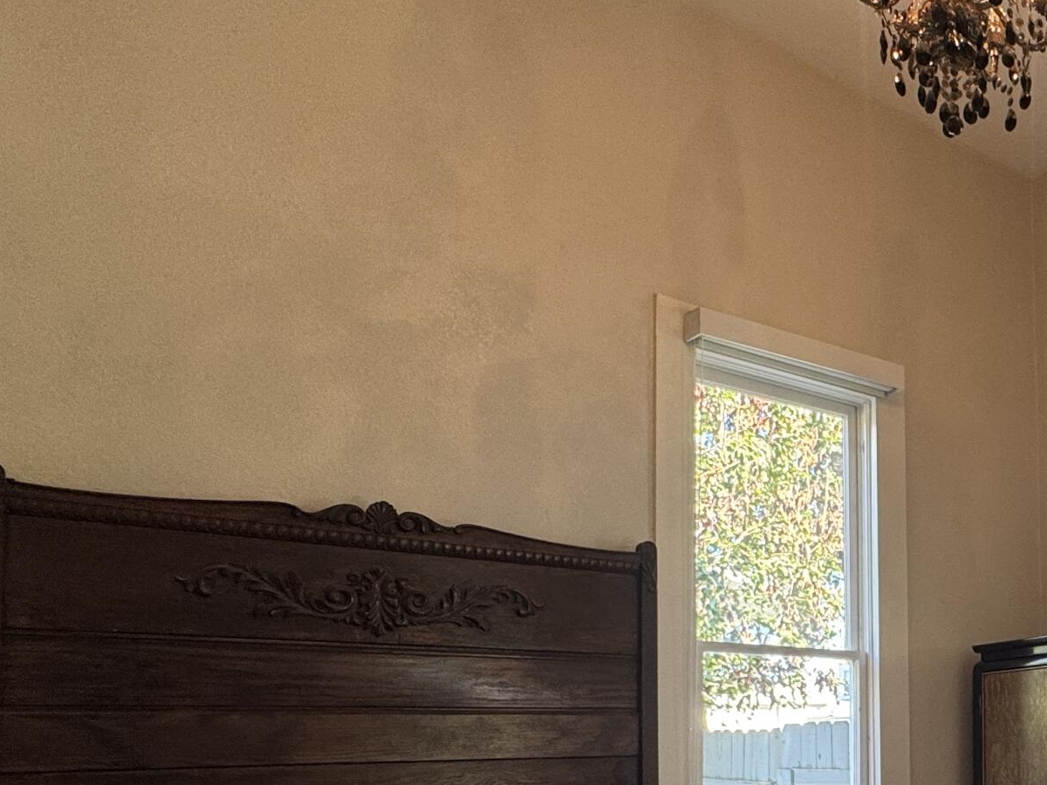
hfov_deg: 44.1
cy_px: 693
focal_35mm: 35
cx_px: 1067
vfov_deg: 38.2
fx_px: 1059
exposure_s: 1/120
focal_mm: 2.22
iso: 125
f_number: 2.2
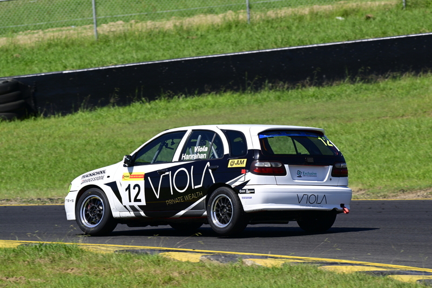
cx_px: 216
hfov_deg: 3.4
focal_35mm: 600
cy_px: 144
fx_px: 7198
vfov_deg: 2.3
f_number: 11
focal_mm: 600
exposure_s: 1/640
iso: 400
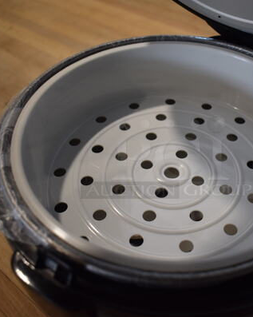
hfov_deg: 37.7
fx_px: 365
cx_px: 170
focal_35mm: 39
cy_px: 157
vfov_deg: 46.9
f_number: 3.5
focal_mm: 18
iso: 720
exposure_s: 1/250
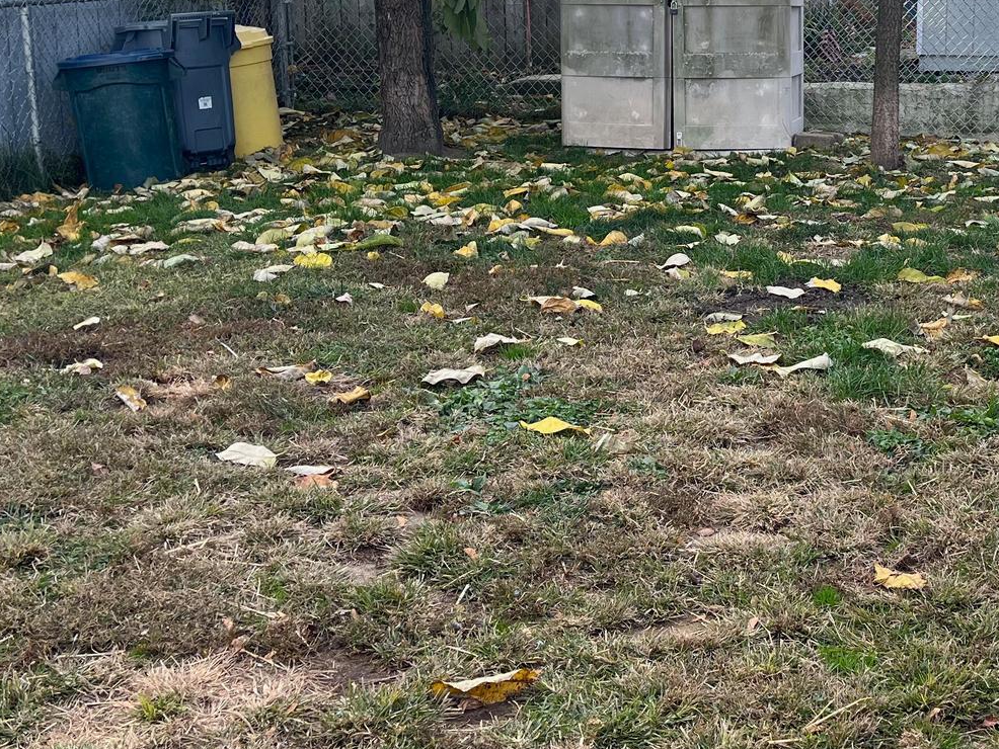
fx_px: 1559
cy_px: 220
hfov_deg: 34.5
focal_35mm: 54
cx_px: 790
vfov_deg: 26.8
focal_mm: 5.1
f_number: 1.6
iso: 50
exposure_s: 1/742
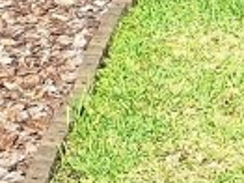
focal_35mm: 219
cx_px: 326
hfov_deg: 8.9
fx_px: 1542
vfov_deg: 6.7
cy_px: -13
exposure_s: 1/773
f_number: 1.9
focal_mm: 2.91
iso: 32
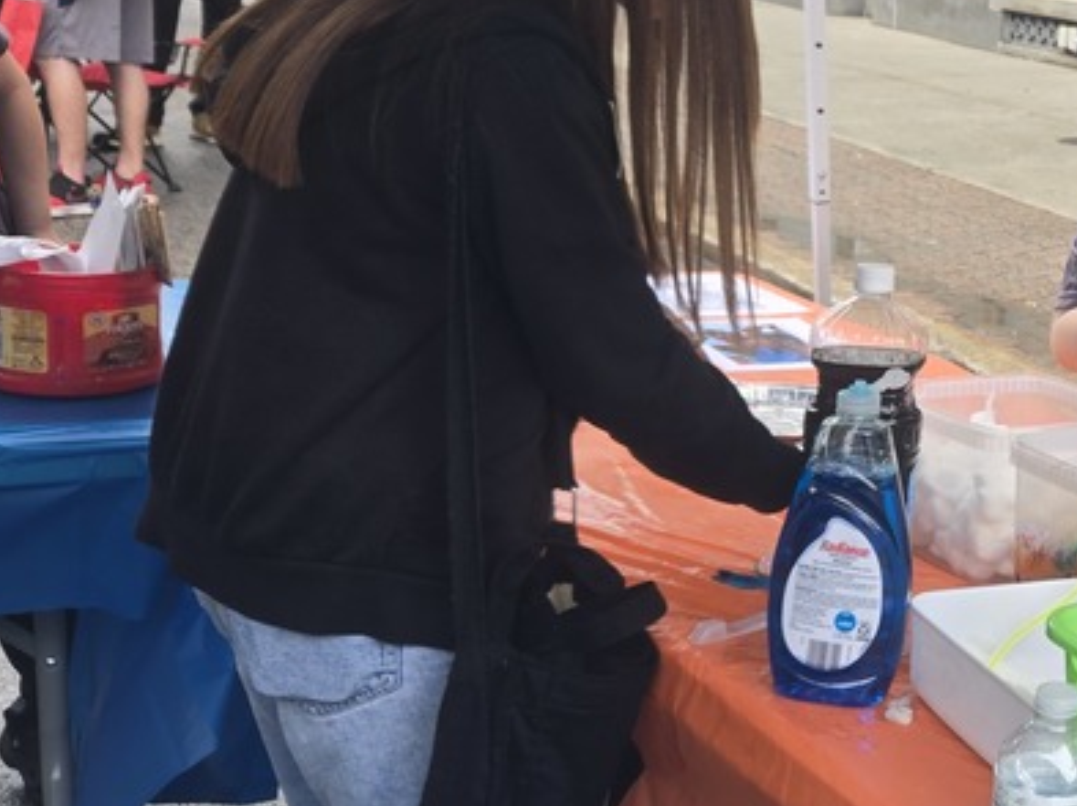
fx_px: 1865
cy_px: 323
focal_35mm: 60
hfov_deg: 28.9
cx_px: 1209
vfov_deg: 24.3
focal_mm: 5.4
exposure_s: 1/267
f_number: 1.8
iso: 25
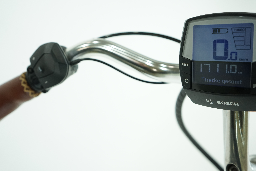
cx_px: 128
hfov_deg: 47.4
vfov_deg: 32.6
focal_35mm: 41
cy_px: 86
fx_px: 292
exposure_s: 1/200
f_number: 4.5
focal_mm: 41
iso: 1600
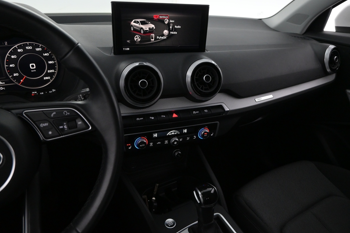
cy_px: 112
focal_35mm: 25
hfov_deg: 71.5
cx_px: 172
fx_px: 243
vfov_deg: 51.3
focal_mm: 16
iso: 2500
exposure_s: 1/80
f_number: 4.5
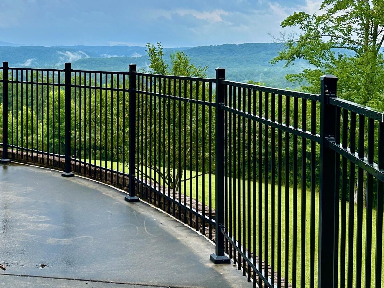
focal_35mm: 58
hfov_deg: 32.1
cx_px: 60
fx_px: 643
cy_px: 100
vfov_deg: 25.1
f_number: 1.78
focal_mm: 6.86
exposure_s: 1/1664
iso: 80
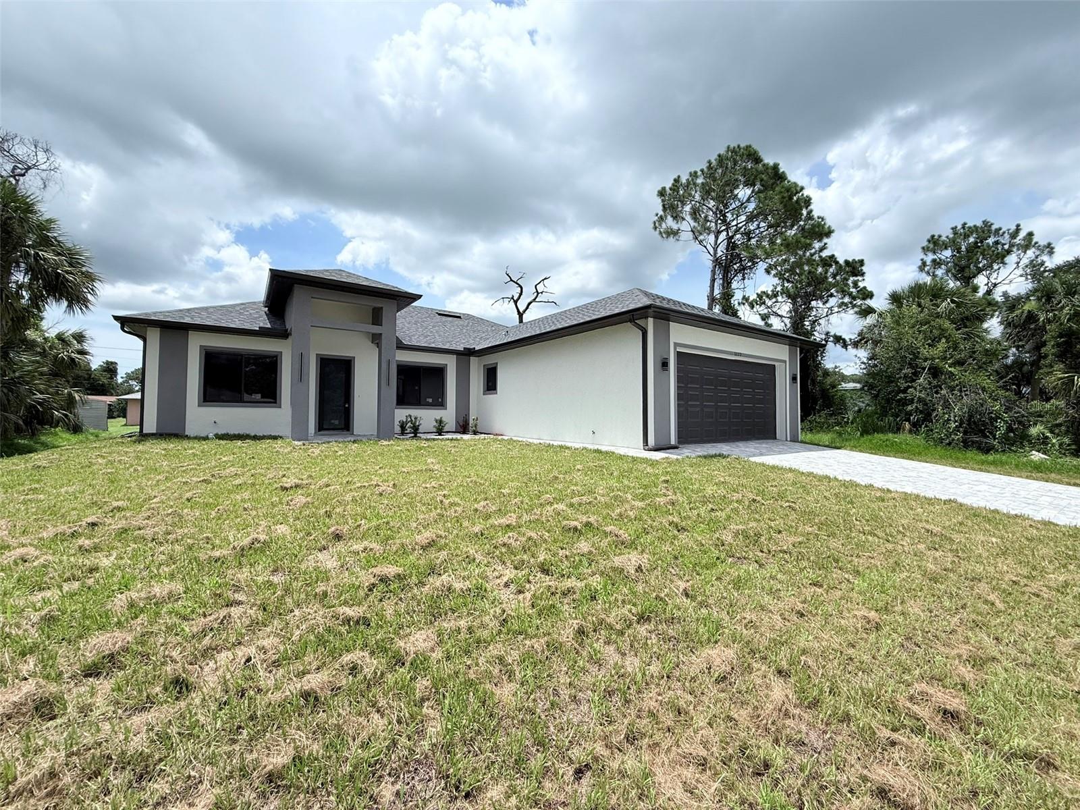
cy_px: 405
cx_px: 540
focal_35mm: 14
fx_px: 437
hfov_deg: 102.1
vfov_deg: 85.7
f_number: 2.2
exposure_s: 1/2410
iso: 50
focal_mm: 2.22
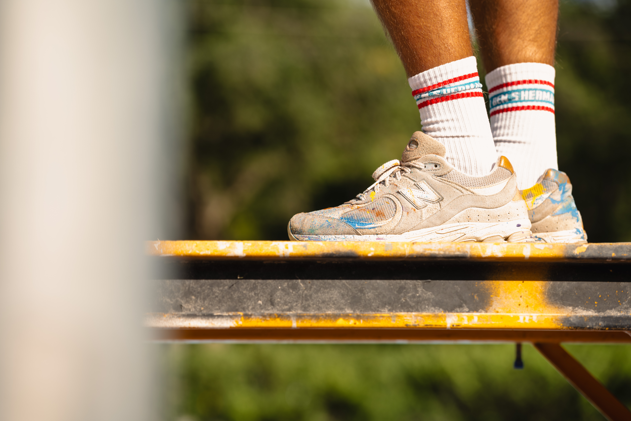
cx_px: 314
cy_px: 211
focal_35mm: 151
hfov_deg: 13.6
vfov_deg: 9.1
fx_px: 2647
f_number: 4
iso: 31
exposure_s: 1/250
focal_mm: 150
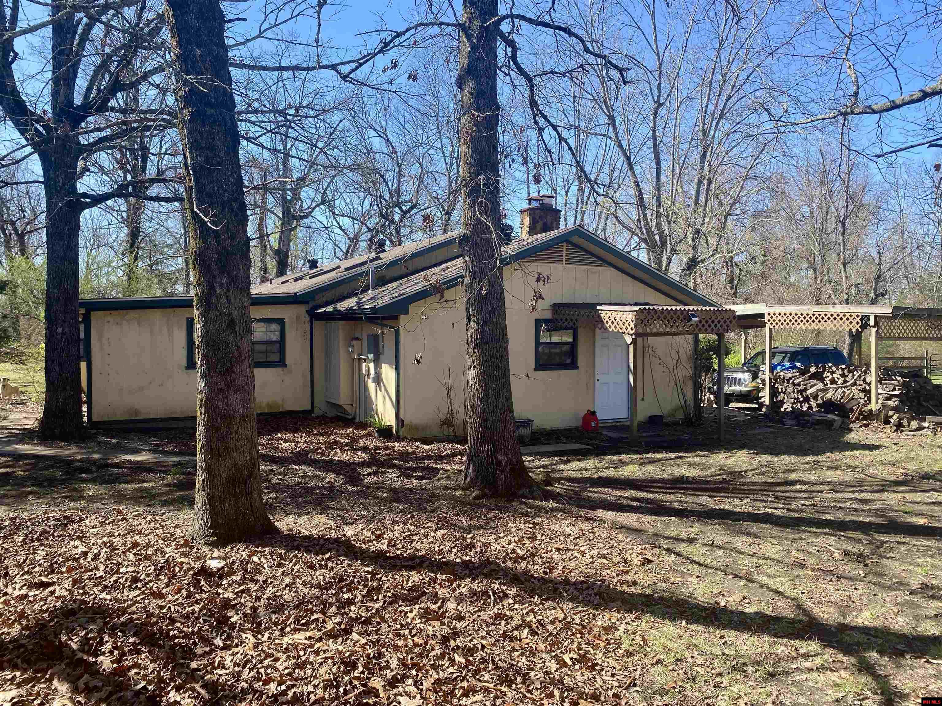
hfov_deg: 67.3
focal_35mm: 26
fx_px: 708
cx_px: 471
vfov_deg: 53.1
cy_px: 353
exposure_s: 1/898
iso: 32
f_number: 1.8
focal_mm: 4.25
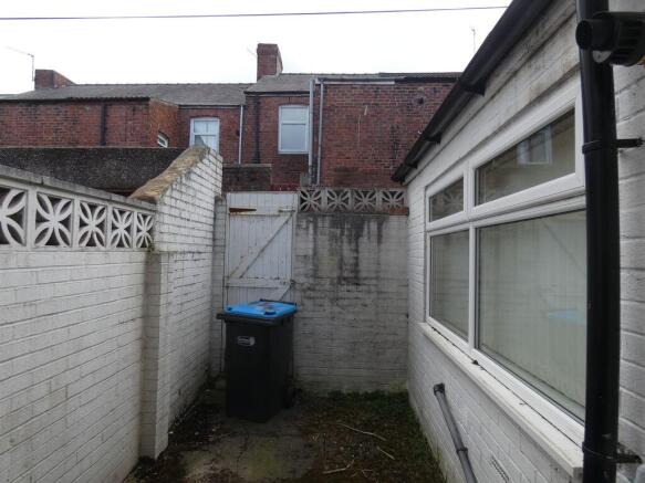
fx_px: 373
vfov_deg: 66.0
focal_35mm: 20
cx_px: 322
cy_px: 242
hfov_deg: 81.8
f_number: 2.8
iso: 80
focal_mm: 3.6
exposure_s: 1/320
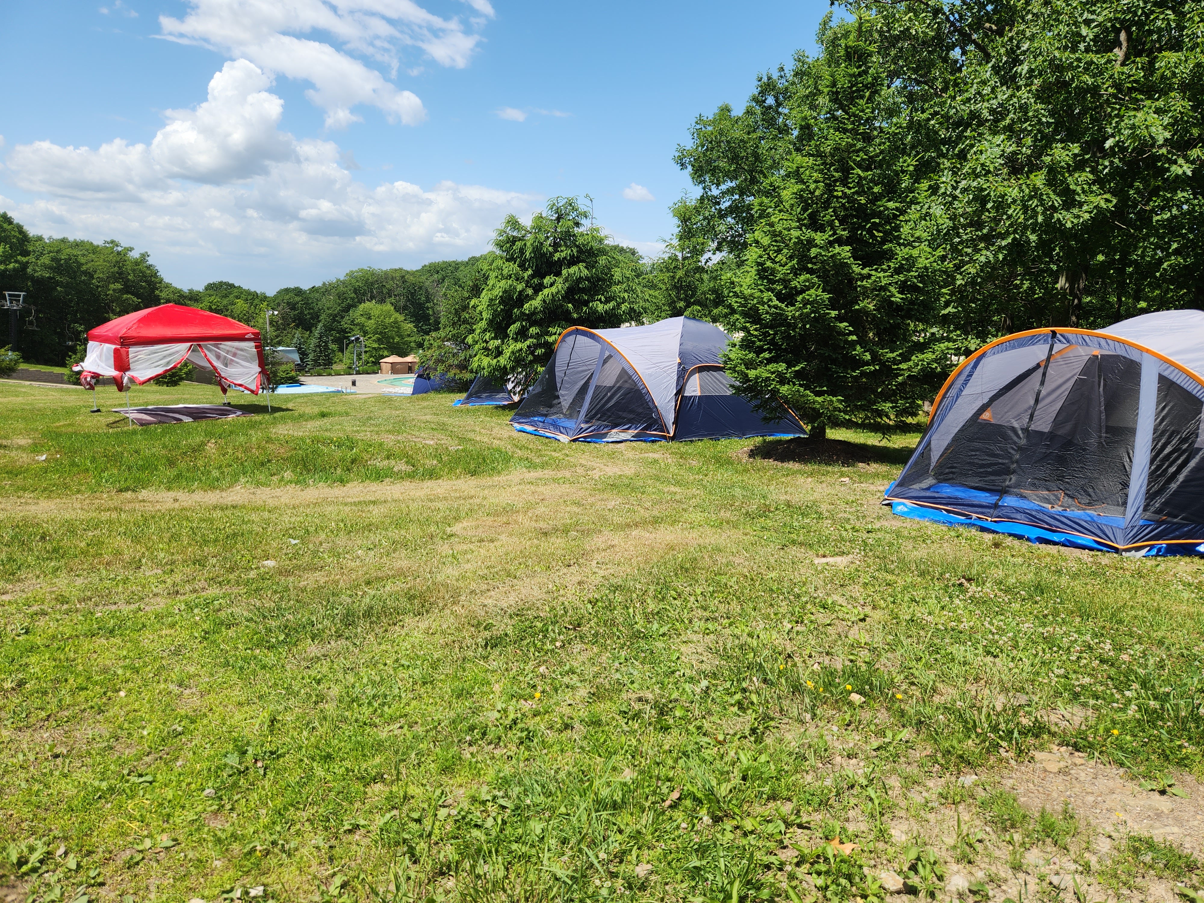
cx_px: 602
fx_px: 800
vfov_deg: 58.9
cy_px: 452
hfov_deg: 73.9
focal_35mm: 23
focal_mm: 5.4
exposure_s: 1/1465
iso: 20
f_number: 1.8
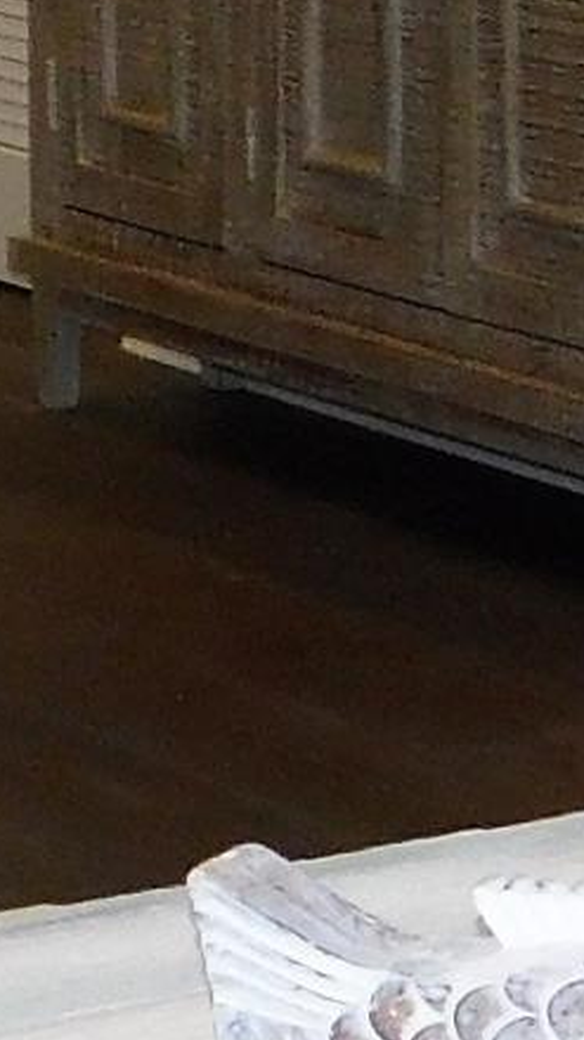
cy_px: 38
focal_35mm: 223
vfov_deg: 9.6
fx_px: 6149
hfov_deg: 5.3
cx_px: 1263
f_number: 3.2
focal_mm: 5.3
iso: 200
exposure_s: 1/30
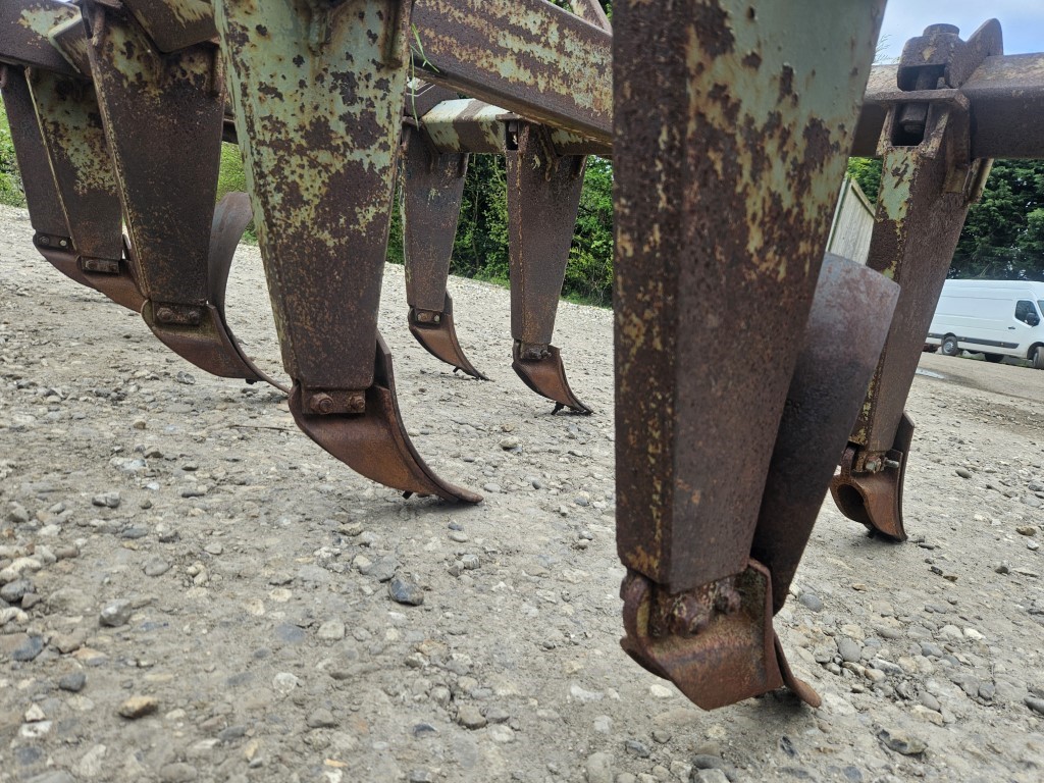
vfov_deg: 58.9
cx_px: 522
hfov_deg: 73.9
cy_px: 392
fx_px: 694
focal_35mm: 23
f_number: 1.8
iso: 25
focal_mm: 5.4
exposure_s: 1/245
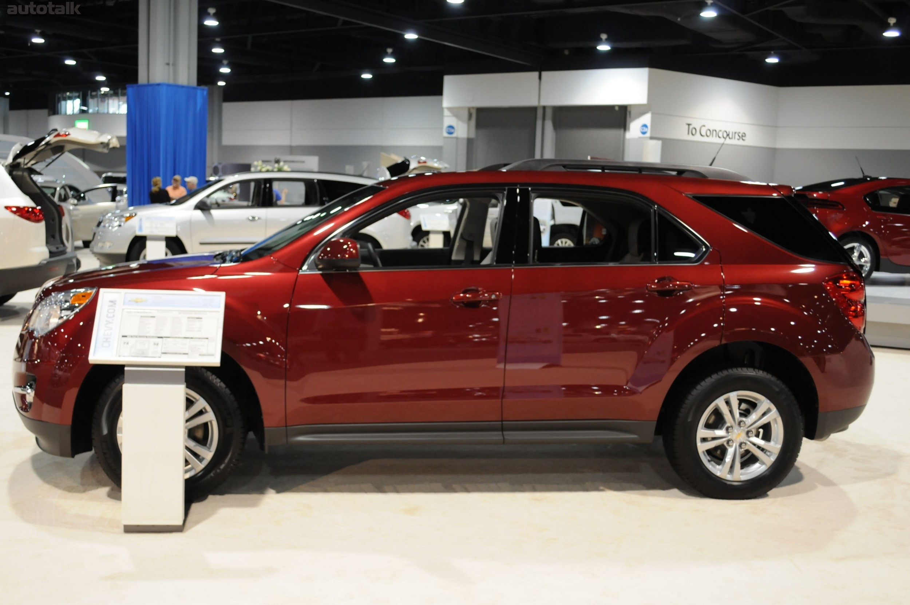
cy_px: 302
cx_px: 455
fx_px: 985
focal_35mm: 39
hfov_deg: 49.6
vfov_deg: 34.1
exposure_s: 1/40
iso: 800
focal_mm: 26
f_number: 4.2
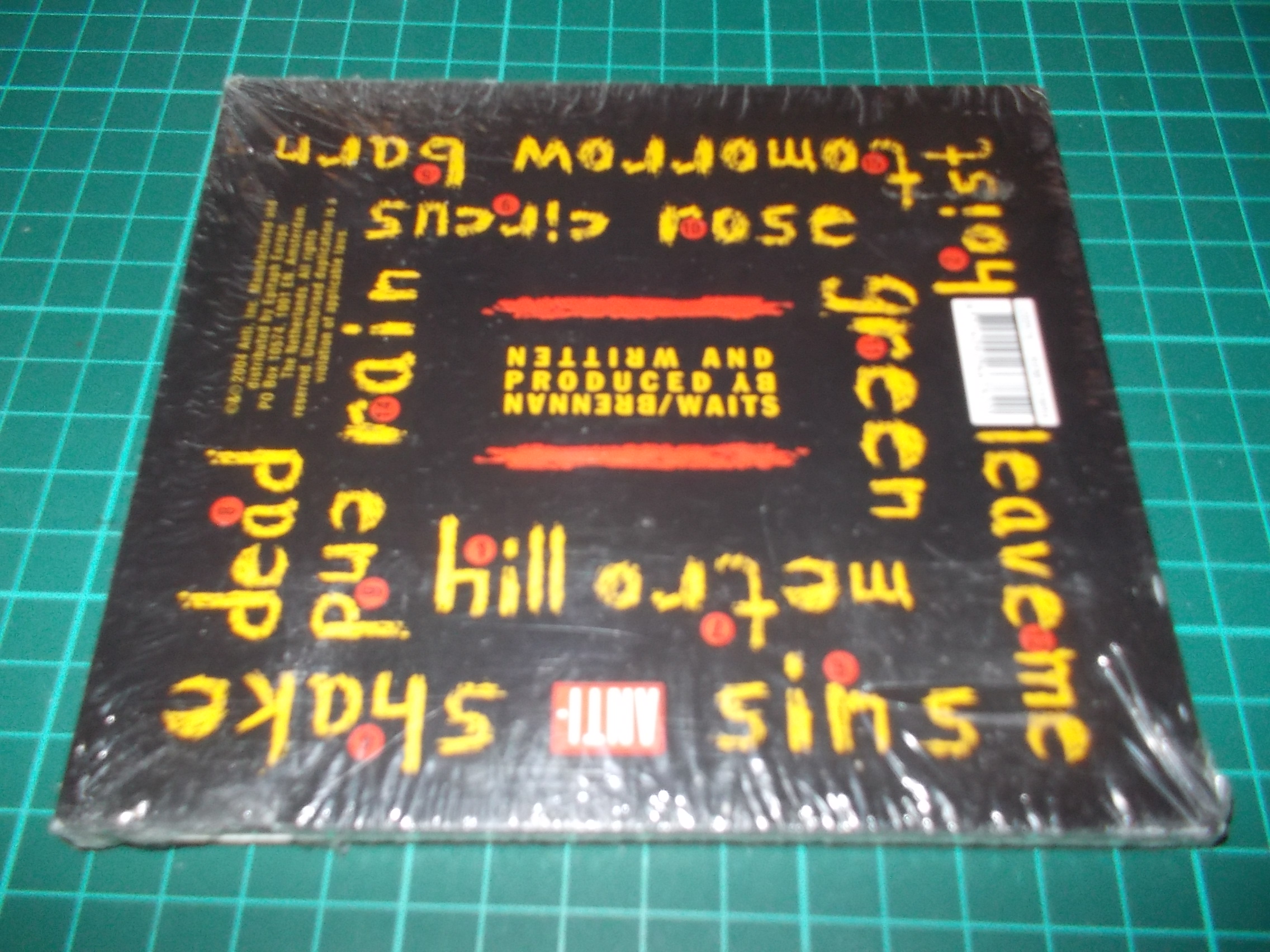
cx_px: 635
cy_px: 476
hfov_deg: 61.7
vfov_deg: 48.2
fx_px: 1064
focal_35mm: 29
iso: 200
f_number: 3.3
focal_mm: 4.1
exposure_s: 1/30
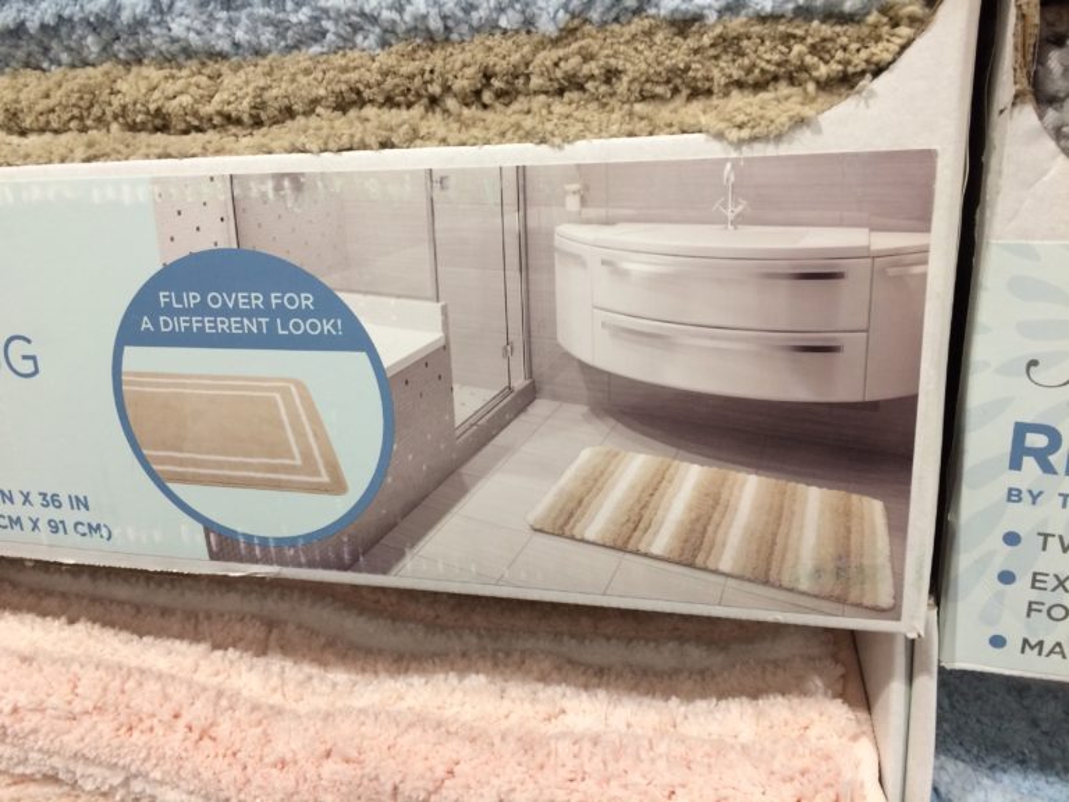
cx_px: 534
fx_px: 896
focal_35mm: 29
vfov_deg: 48.2
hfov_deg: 61.7
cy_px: 401
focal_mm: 4.15
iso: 125
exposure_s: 1/30
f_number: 2.2
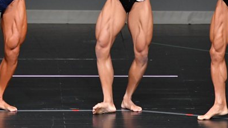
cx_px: 108
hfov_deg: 3.5
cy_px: 3
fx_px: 3682
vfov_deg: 2.0
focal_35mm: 609
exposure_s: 1/400
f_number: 5.6
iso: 4000
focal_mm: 200
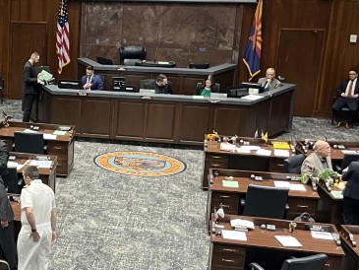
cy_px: 143
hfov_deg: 24.6
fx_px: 757
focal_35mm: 73
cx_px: -49
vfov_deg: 20.2
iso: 320
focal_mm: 5.1
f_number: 1.6
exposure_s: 1/60
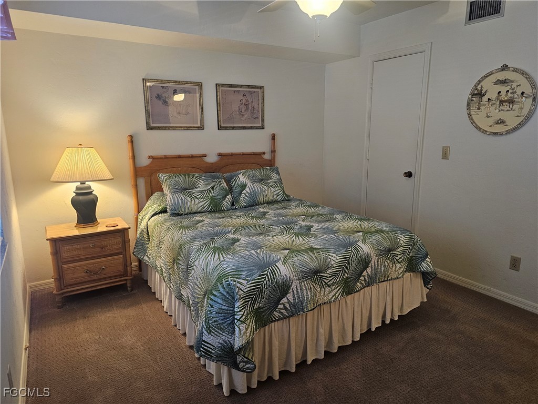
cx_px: 269
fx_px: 357
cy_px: 202
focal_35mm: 23
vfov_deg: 58.9
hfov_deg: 73.9
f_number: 1.7
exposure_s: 1/120
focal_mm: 6.3
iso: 320
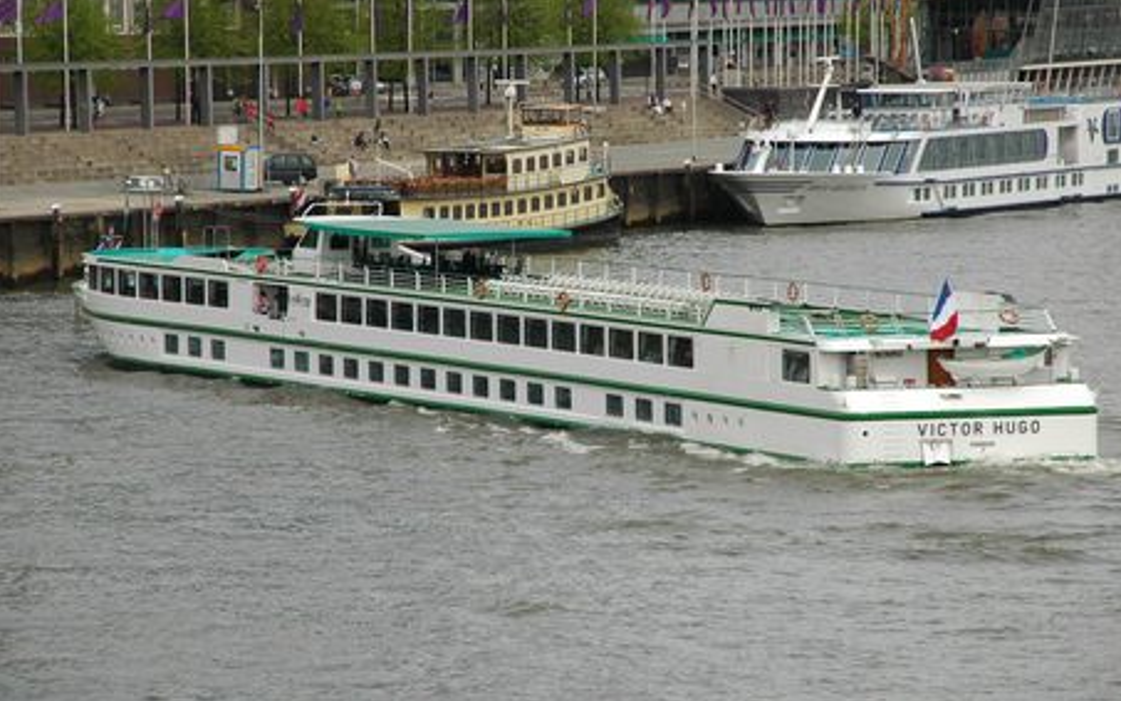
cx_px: 568
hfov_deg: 8.1
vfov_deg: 5.1
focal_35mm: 259
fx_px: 7898
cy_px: 306
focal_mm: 155
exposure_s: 1/400
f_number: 10
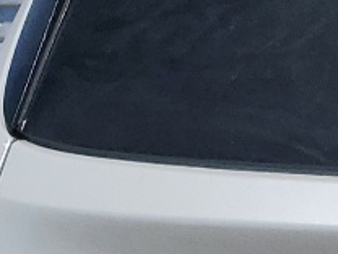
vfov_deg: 7.2
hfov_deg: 9.0
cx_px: 774
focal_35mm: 200
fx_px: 1953
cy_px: 484
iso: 50
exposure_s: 1/10000
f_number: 1.5
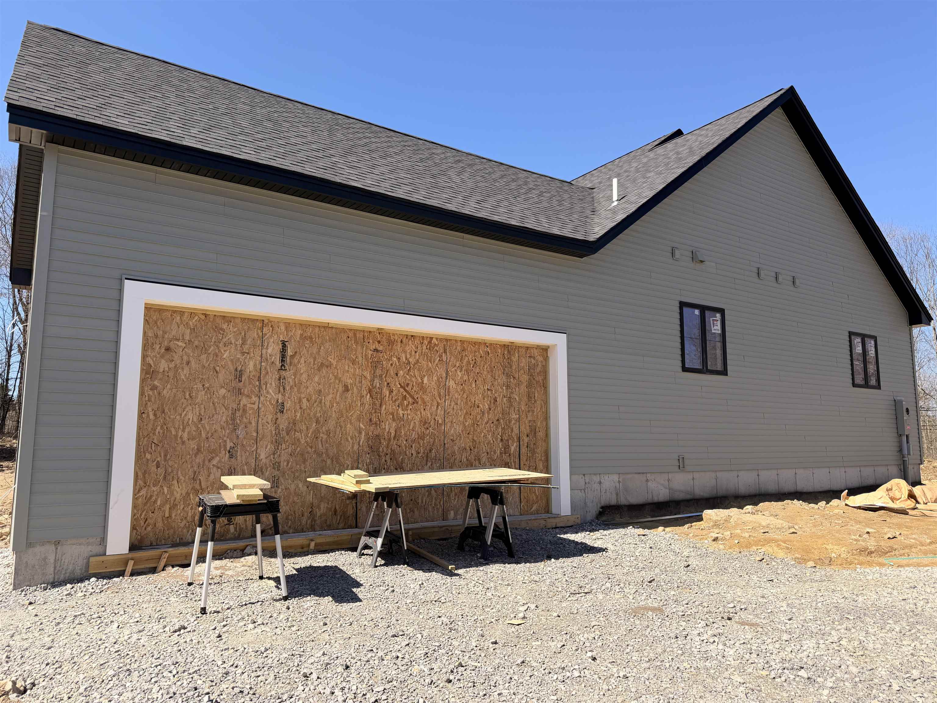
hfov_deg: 71.6
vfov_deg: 56.8
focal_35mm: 24
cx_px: 468
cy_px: 352
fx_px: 650
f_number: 1.78
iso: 80
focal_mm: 6.76
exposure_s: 1/3145
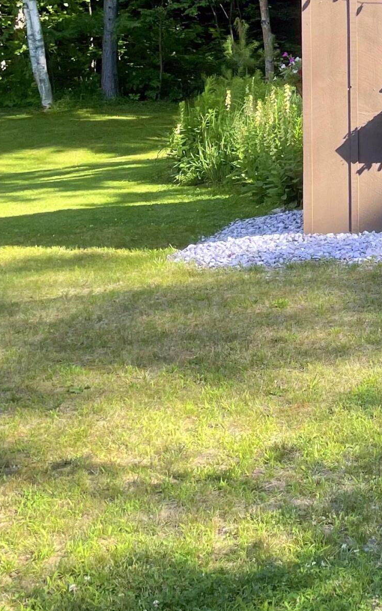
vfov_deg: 28.4
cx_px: 672
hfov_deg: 16.0
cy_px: 81
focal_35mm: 70
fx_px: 1166
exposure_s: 1/437
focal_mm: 4.2
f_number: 1.6
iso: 32
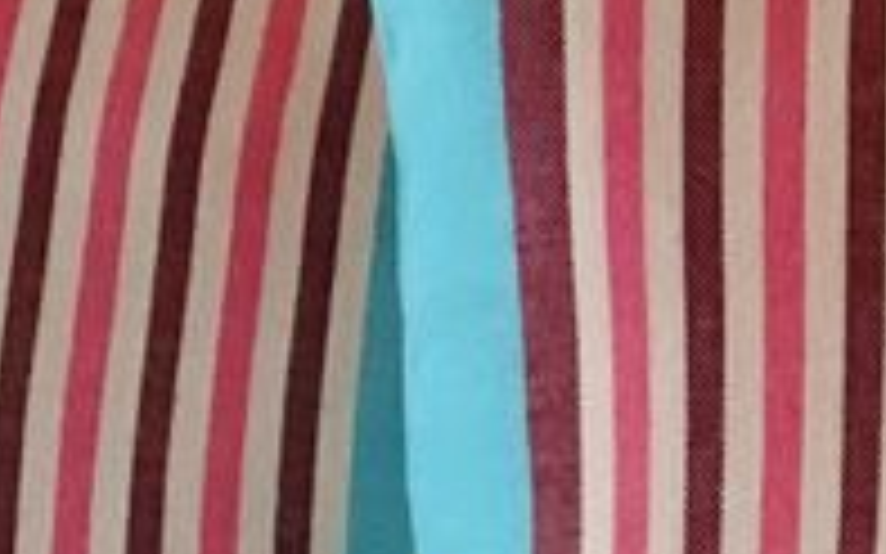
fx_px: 3766
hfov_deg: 12.6
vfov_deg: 8.3
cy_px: 658
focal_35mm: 156
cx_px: 1421
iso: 400
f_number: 2.2
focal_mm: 4.15
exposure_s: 1/17
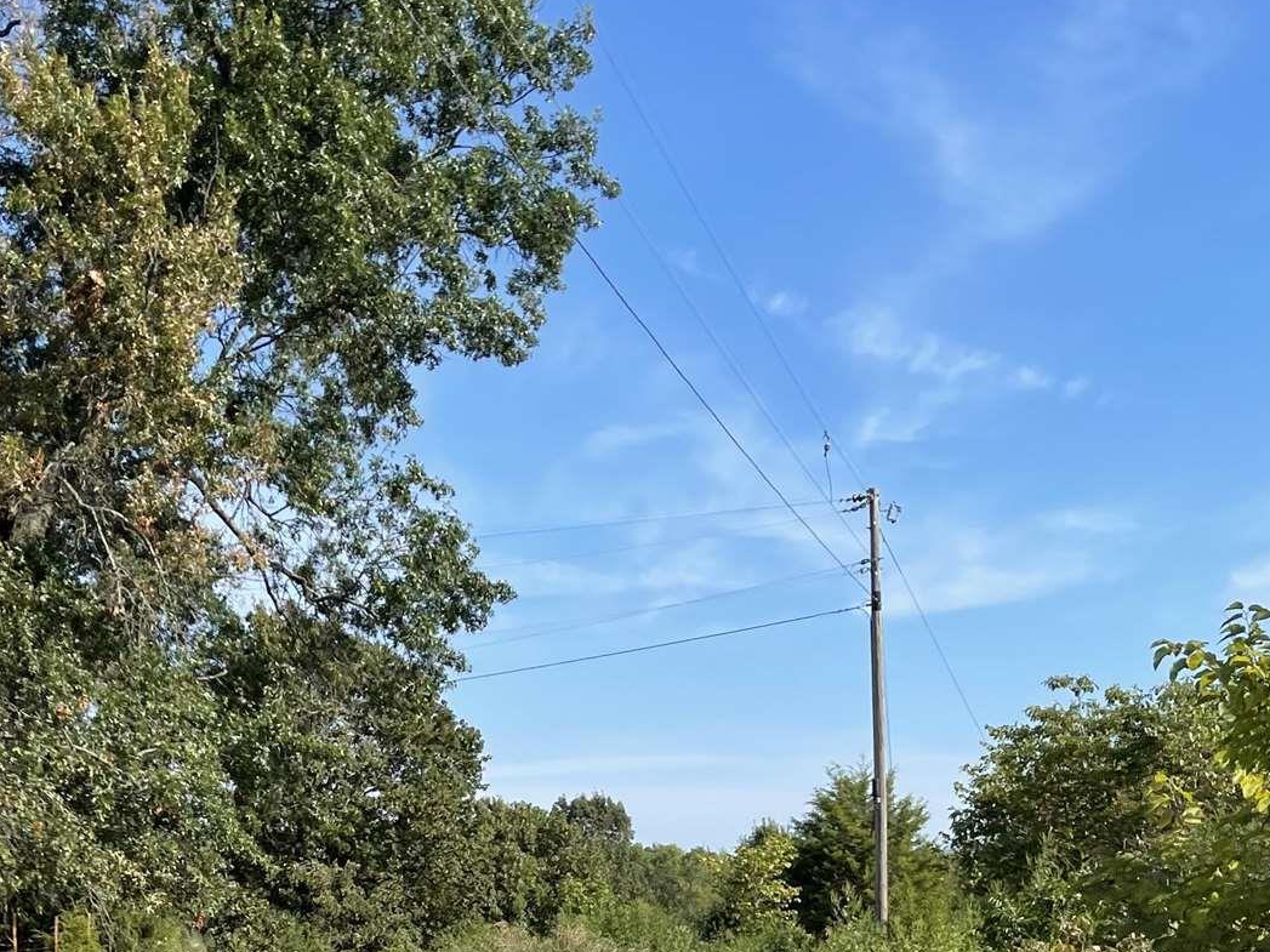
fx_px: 2018
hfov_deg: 34.9
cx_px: 599
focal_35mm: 55
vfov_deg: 23.5
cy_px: 1229
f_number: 1.6
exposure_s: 1/2433
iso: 32
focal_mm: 5.1
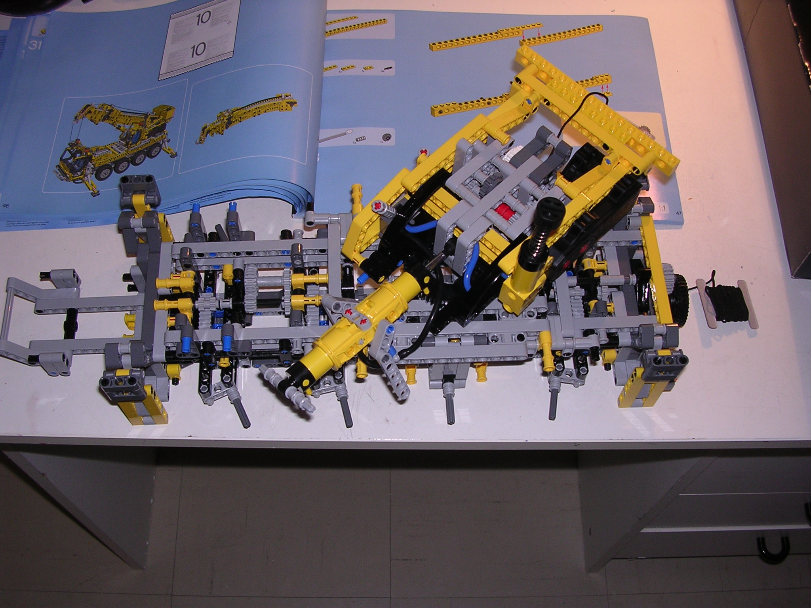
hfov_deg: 49.0
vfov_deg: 37.7
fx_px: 890
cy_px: 304
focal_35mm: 38
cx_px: 406
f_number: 2.8
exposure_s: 1/60.1
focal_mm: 5.8
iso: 100
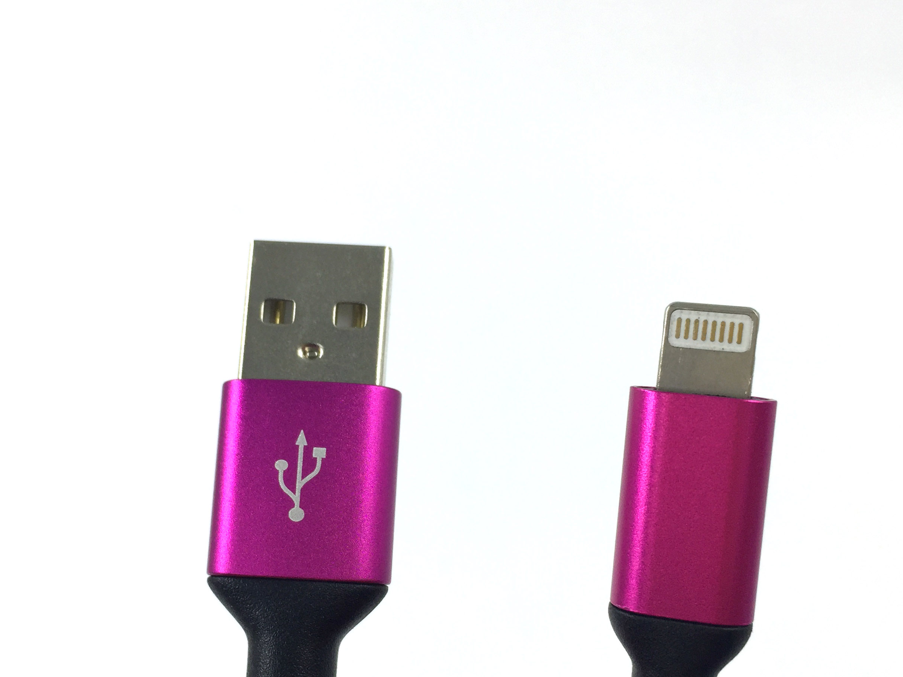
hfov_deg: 47.8
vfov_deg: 36.7
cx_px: 404
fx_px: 1017
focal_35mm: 39
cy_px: 413
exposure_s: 1/373
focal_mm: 4.15
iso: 32
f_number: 2.2
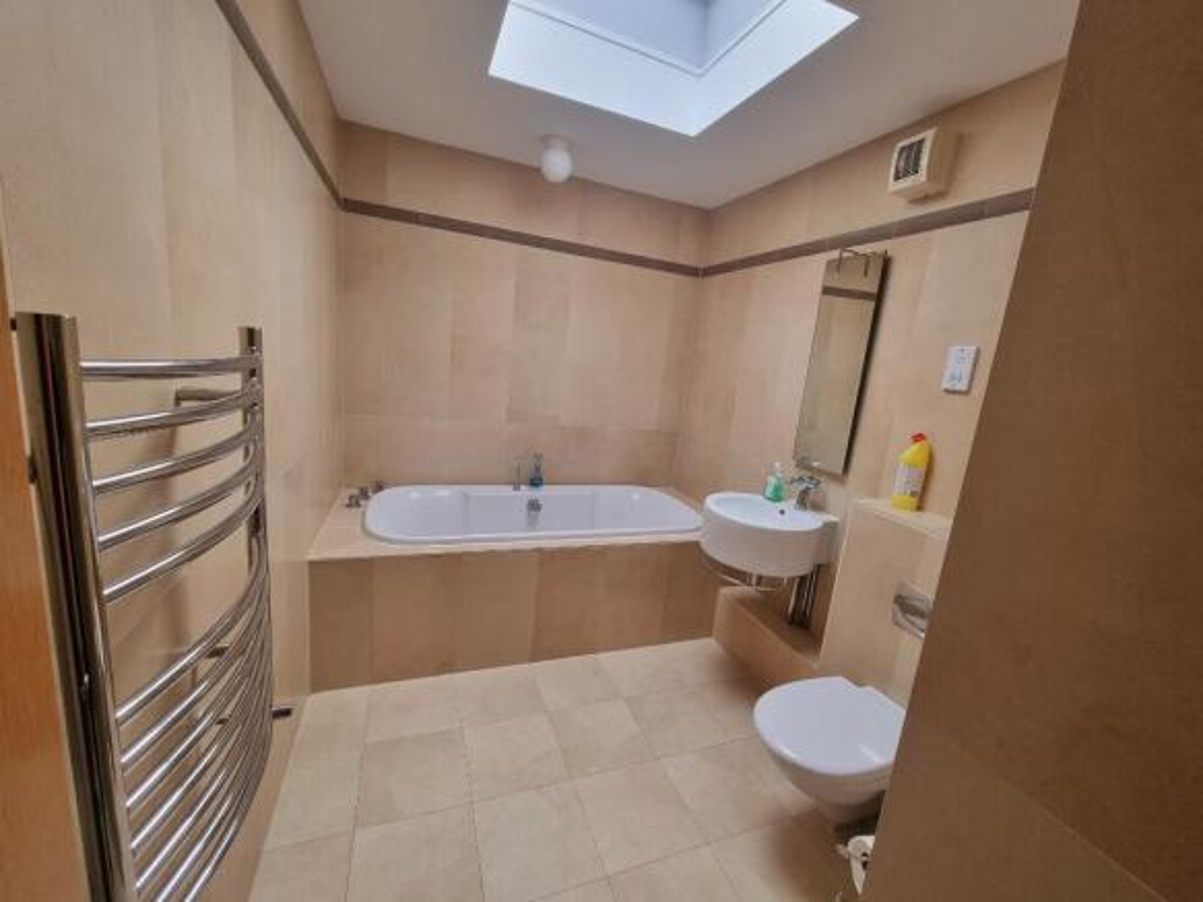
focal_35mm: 13
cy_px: 451
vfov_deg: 89.9
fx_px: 452
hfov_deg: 106.2
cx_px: 602
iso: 50
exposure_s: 1/50
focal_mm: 2.2
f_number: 2.2
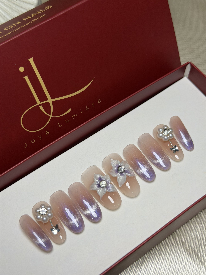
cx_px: 103
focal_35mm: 48
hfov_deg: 30.3
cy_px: 138
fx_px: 381
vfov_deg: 39.7
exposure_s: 1/100
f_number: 1.78
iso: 64
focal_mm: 6.76
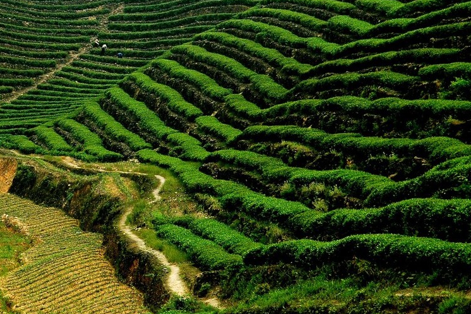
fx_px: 2145
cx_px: 154
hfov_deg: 12.5
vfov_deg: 8.4
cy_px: 88
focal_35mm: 164
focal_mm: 68
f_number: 9
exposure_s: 1/250
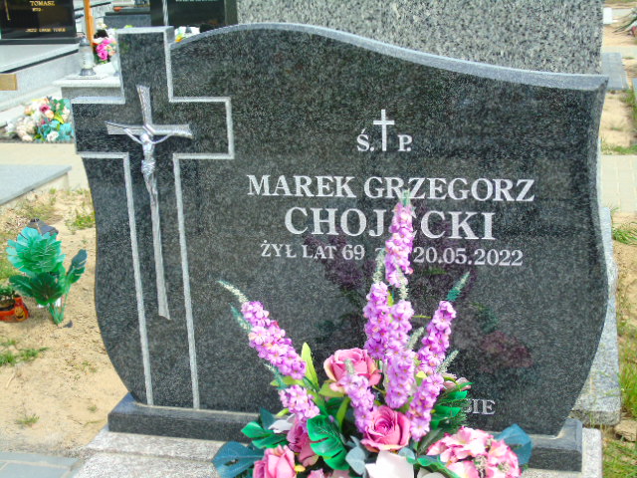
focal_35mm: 54
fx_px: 994
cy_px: 239
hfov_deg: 35.5
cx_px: 318
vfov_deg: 27.0
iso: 80
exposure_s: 1/250
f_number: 4.3
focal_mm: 9.6
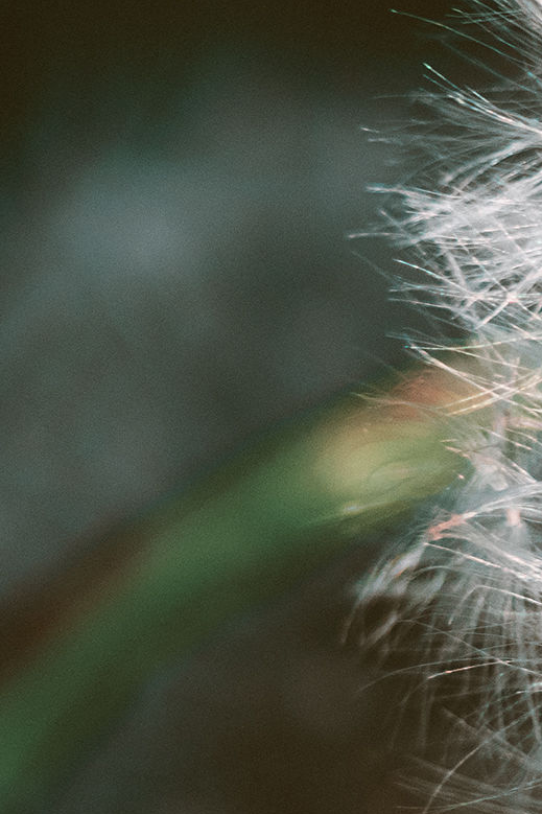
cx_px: 1220
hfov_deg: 1.5
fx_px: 20875
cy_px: 415
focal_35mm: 924
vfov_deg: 2.2
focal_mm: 200
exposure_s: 1/400
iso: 400
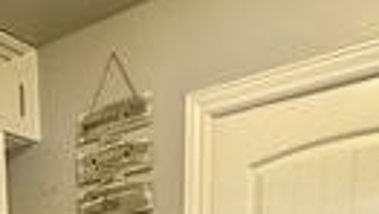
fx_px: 563
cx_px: 49
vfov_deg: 16.8
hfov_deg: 35.3
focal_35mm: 56
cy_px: 414
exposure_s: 1/60
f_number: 2.2
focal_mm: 2.22
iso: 640
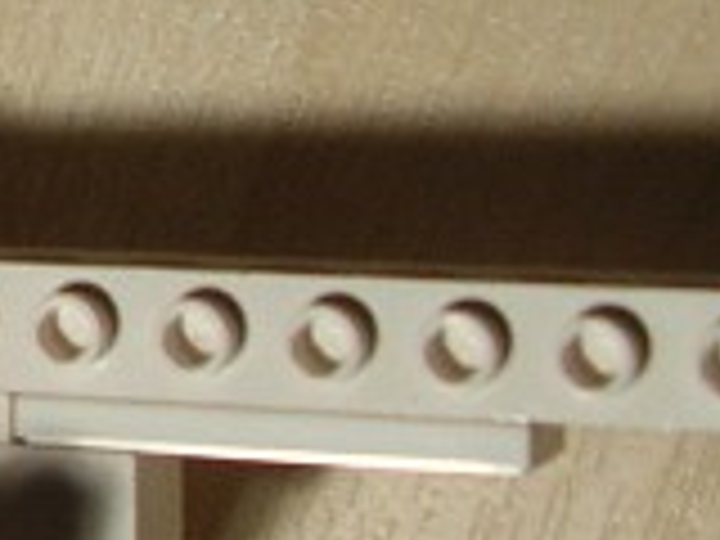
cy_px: -133
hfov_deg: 9.0
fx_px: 4160
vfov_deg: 7.4
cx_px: -979
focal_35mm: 200
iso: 50
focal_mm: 5.8
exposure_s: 1/293
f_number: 2.8
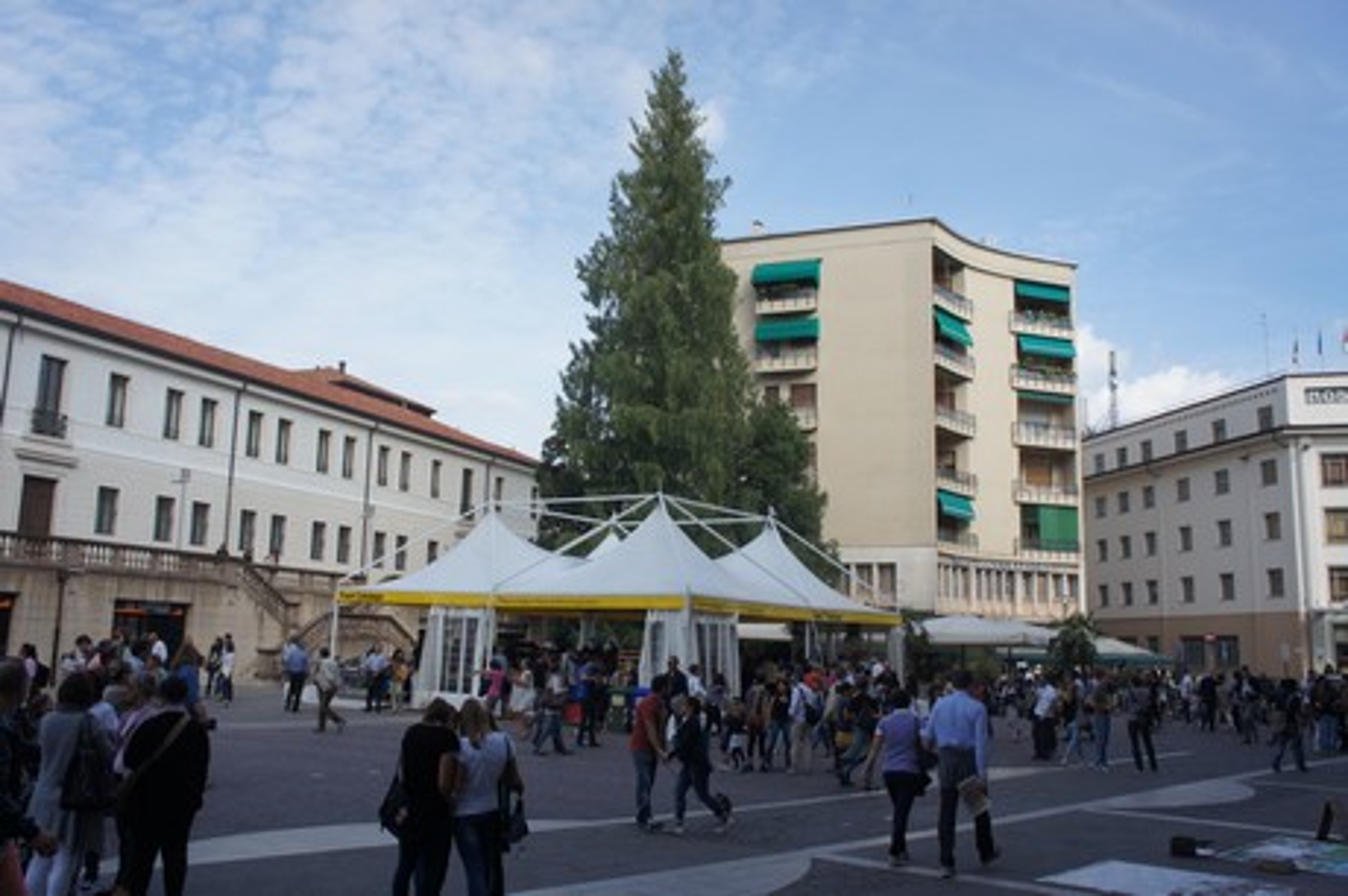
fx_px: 1122
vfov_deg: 43.5
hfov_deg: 62.0
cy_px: 448
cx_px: 674
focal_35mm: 30
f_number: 8
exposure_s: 1/320
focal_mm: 20
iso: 200
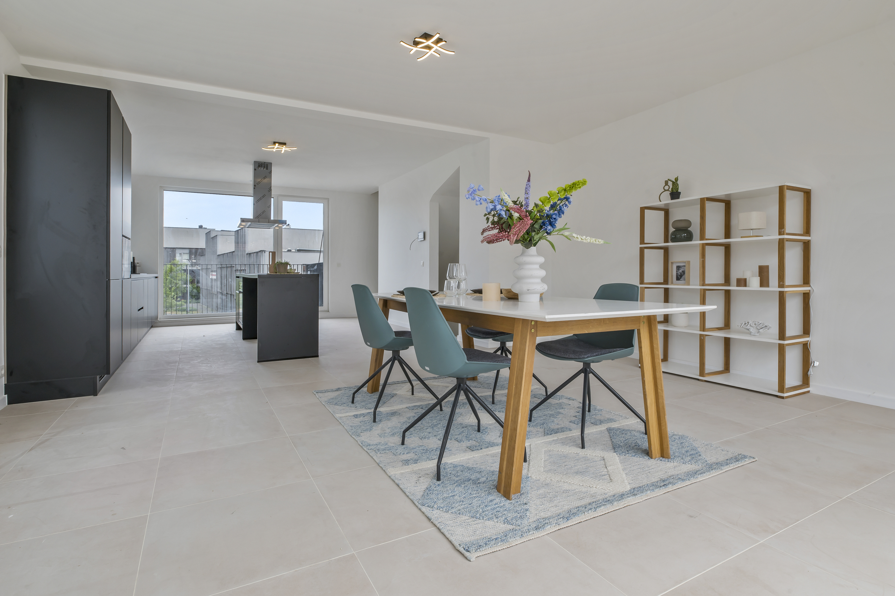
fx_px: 422
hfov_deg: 93.3
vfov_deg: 70.4
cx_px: 448
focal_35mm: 17
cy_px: 298
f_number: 11
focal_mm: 17
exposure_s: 1/160
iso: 250
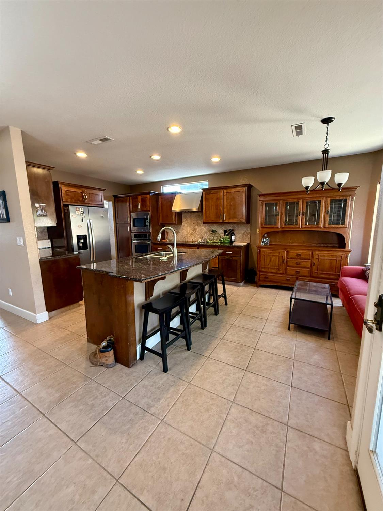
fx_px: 207
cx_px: 192
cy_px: 256
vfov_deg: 102.1
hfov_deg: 85.7
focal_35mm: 14
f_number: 2.2
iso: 400
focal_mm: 2.22
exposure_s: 1/60
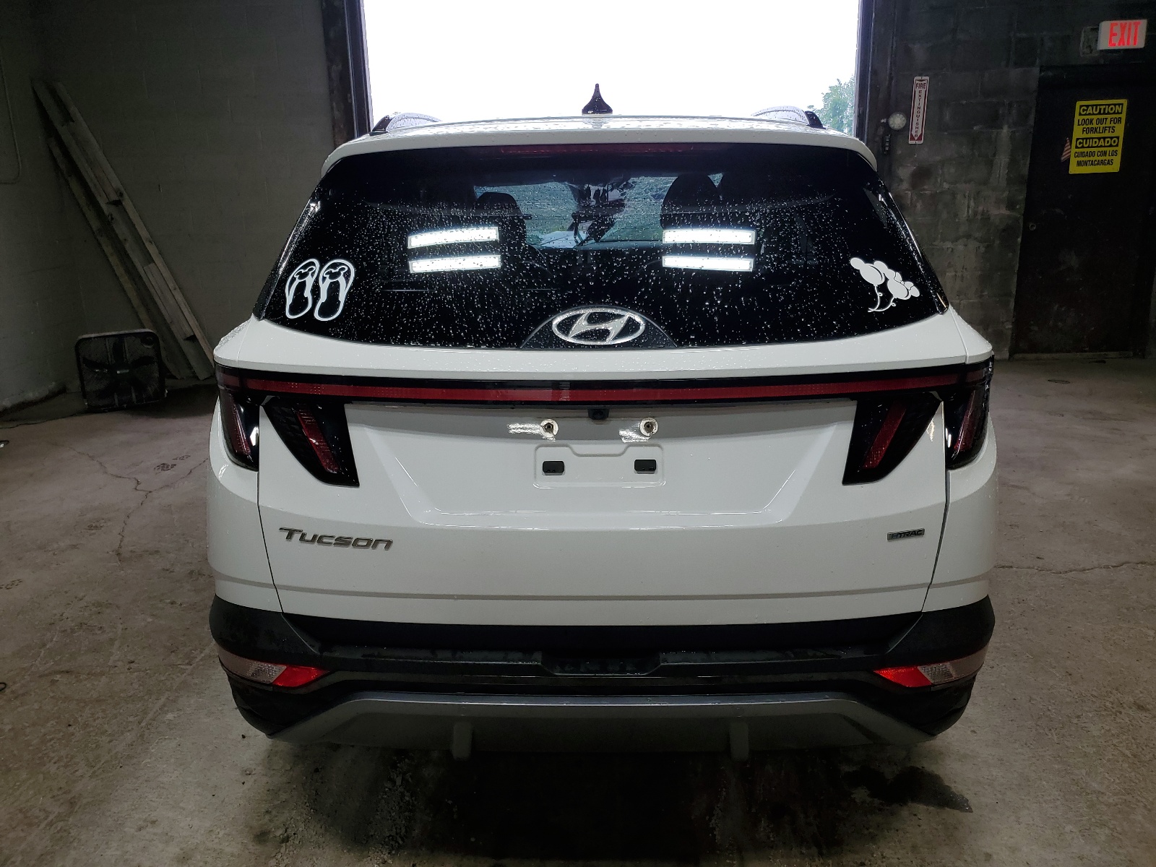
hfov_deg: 67.3
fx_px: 868
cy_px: 434
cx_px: 578
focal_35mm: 26
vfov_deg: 53.1
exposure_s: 1/250
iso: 50
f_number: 1.5
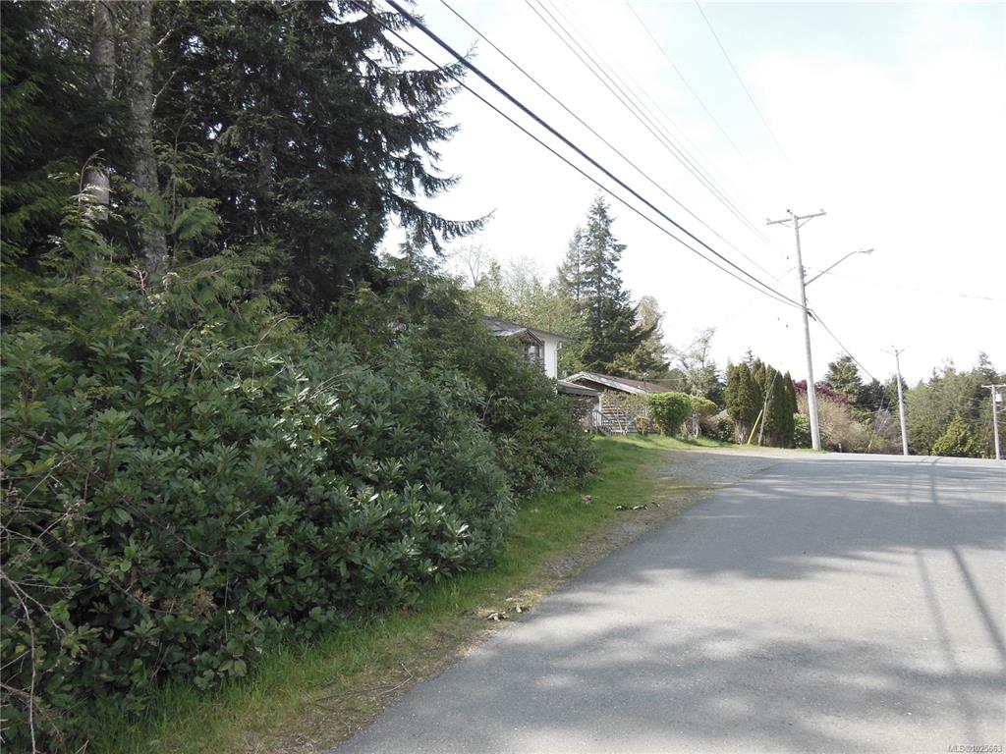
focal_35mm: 25
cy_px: 377
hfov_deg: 69.4
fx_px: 727
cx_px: 503
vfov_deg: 54.9
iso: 125
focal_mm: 4.5
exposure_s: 1/400
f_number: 3.5
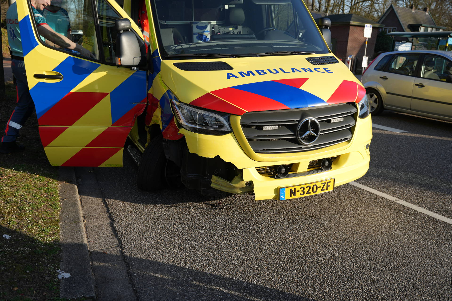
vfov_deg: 38.3
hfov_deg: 55.0
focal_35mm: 35
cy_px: 150
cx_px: 226
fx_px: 434
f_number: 5.6
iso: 100
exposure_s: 1/250
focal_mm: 34.6
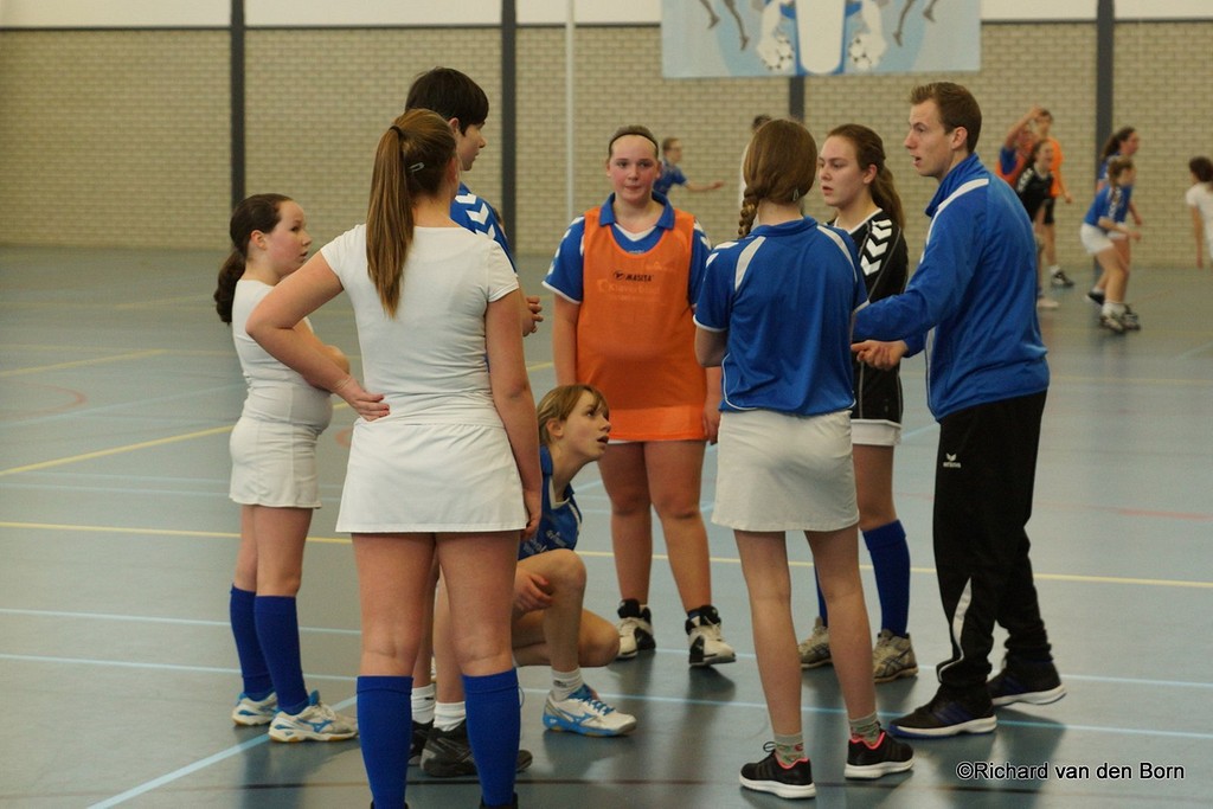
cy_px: 404
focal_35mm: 75
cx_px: 606
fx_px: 2527
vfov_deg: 18.2
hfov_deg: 27.0
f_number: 3.5
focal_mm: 50
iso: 800
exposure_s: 1/200
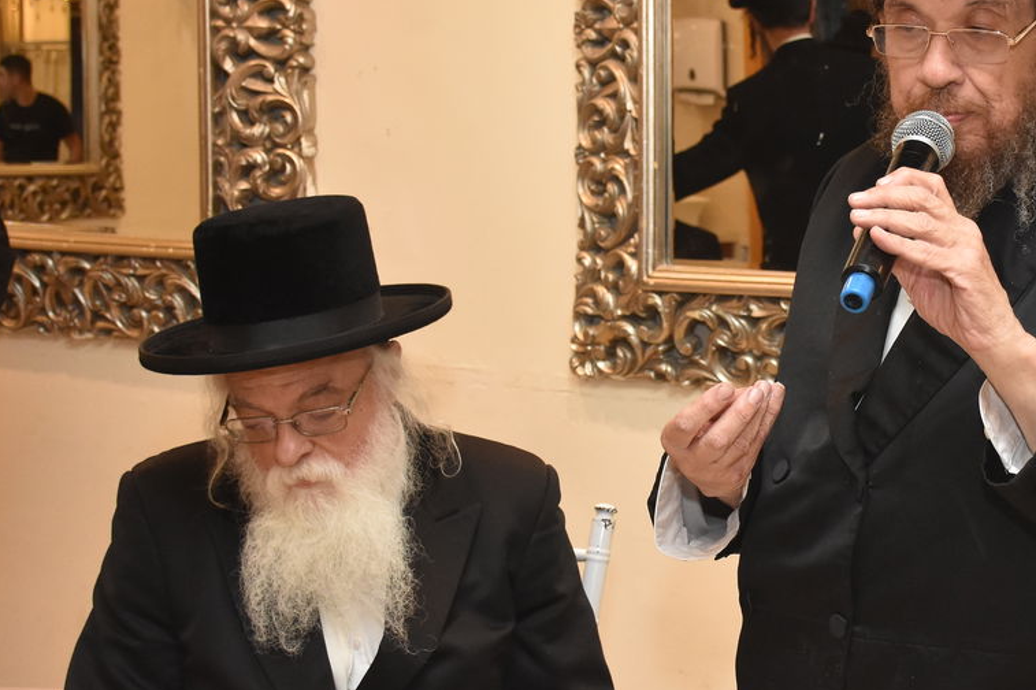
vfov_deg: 18.2
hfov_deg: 26.6
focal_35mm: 75
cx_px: 791
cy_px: 285
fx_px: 2155
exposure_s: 1/160
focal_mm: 27
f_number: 5.6
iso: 1600
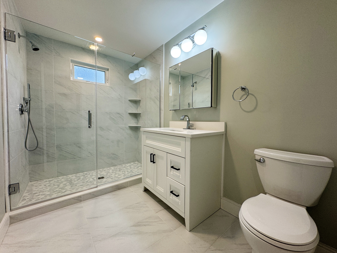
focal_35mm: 14
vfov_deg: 85.7
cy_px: 126
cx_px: 168
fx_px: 136
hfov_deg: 102.1
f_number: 2.2
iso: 125
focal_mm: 2.22
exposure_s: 1/120
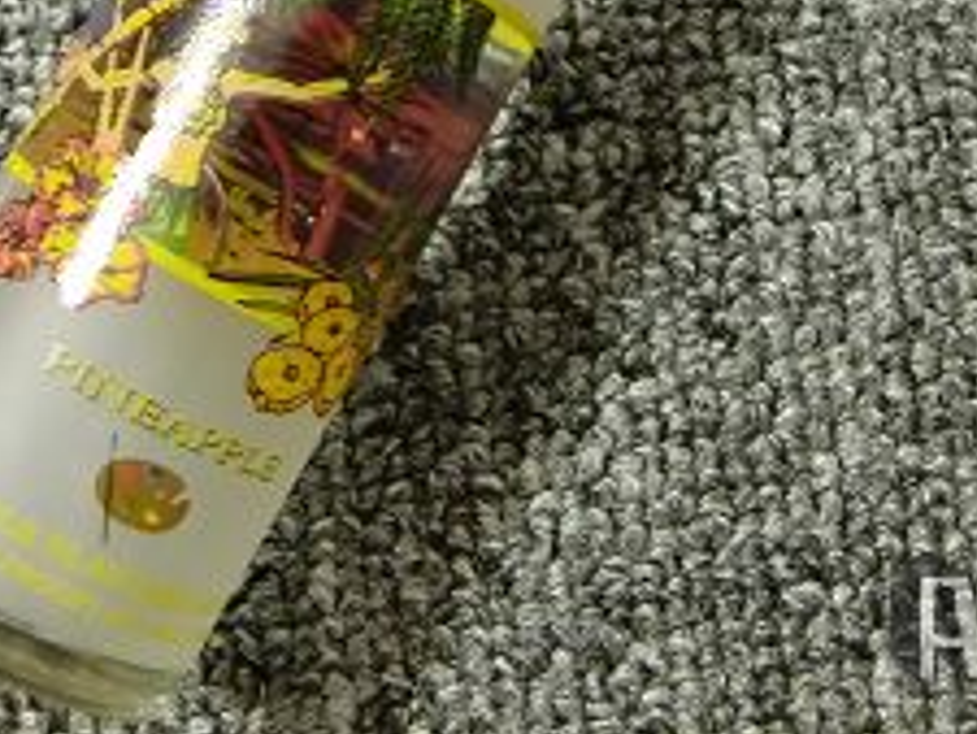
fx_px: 2287
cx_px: 426
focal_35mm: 81
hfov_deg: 24.1
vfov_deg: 17.7
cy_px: -24
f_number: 3
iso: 400
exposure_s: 1/13
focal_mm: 6.9
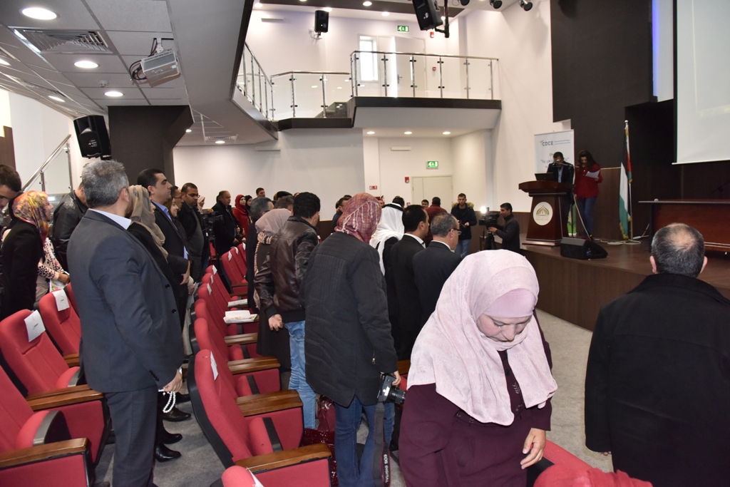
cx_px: 365
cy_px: 244
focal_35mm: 24
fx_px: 487
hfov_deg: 73.7
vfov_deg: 53.1
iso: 2500
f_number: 6.3
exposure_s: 1/200
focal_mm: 24
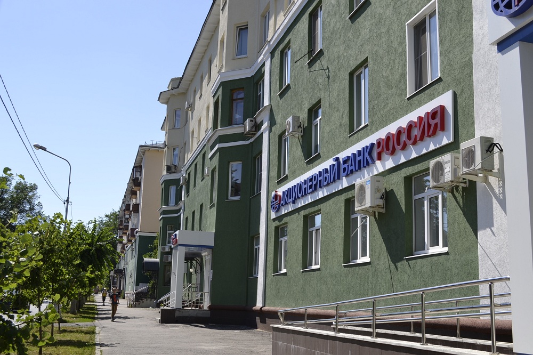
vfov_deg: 34.2
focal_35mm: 39
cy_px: 178
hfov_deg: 49.6
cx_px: 266
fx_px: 577
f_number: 7.1
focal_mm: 26
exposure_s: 1/200
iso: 100
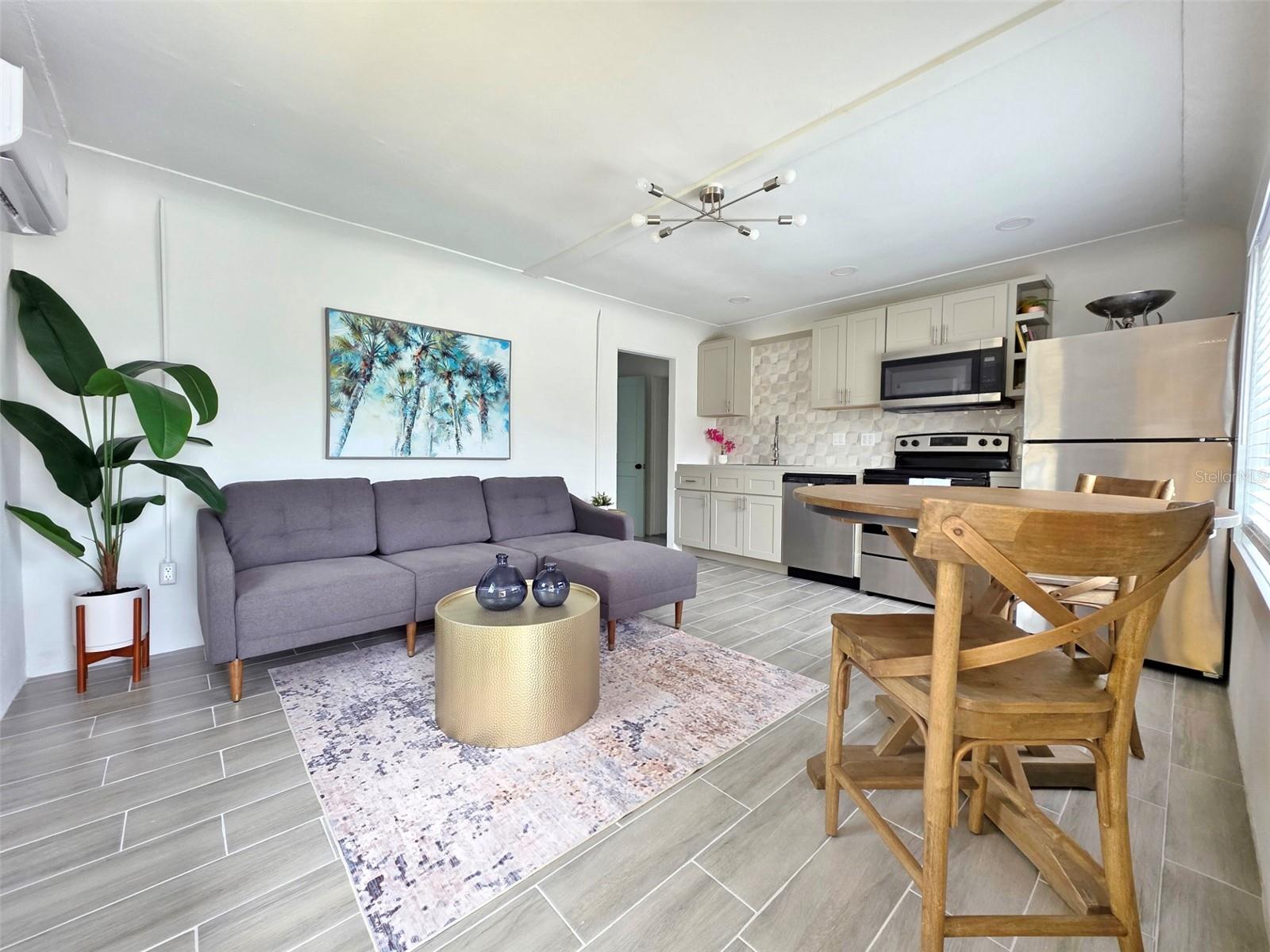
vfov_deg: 89.9
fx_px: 477
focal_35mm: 13
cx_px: 635
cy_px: 476
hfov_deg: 106.2
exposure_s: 1/120
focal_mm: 2.2
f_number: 1.9
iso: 160
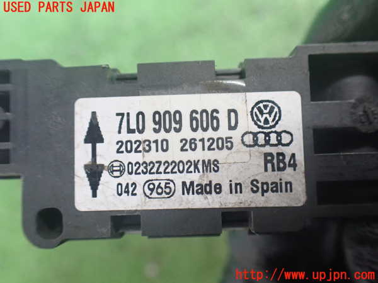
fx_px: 328
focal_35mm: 30
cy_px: 142
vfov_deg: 46.8
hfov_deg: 60.0
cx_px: 189
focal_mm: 5.4
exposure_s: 1/60
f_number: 2.3
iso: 800
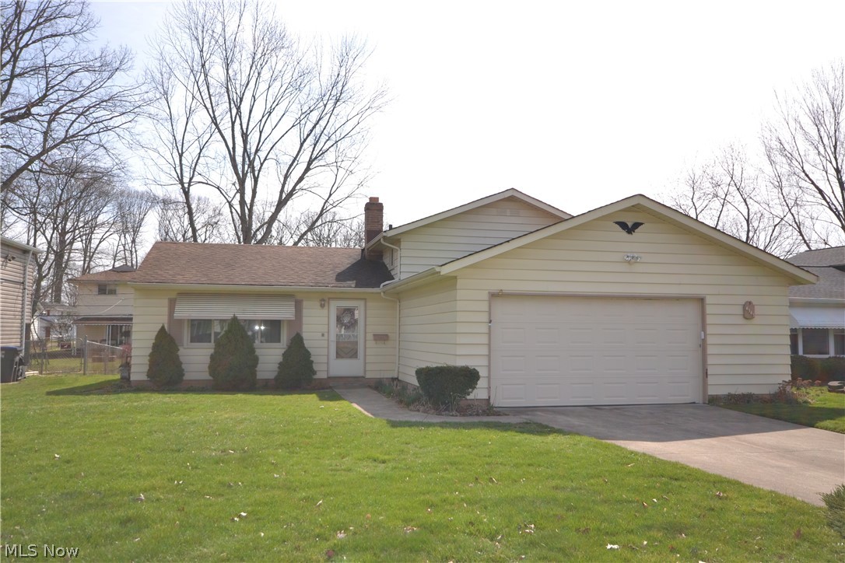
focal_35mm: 30
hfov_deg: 61.9
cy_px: 282
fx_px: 704
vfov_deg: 43.6
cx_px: 422
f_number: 6.3
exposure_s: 1/200
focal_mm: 20
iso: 100
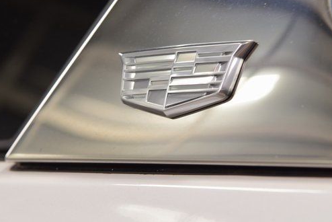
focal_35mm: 136
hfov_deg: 15.1
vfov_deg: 10.1
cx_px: 168
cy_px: 92
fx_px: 1255
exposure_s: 1/30
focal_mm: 70
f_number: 7.1
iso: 400
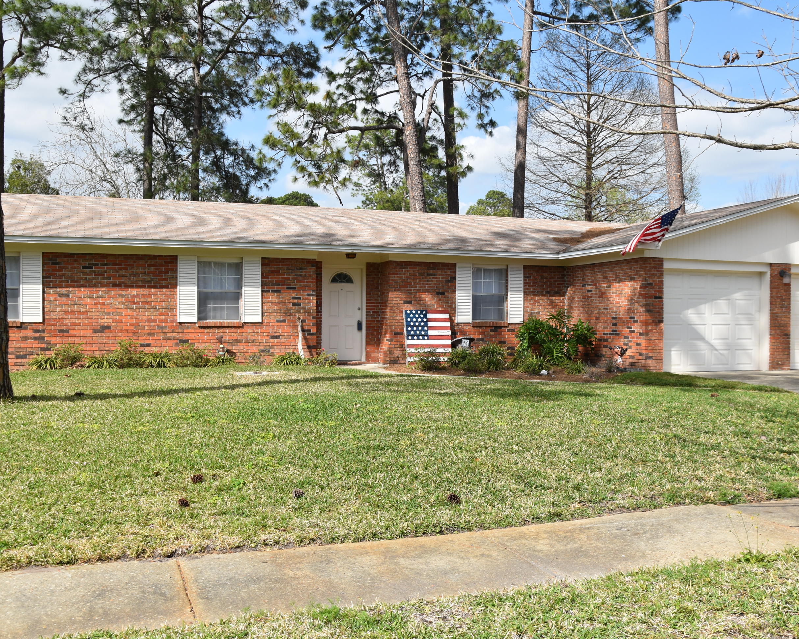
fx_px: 865
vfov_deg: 40.6
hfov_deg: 49.6
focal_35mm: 37
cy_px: 325
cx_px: 404
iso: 200
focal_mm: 21
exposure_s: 1/320
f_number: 9
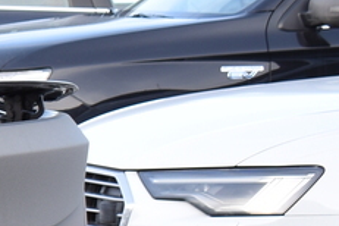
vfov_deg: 5.9
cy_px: 233
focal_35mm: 231
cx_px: -703
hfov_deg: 7.7
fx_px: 2175
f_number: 5.6
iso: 100
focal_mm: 22
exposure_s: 1/60
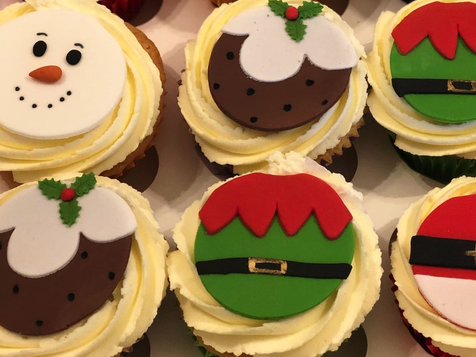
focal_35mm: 95
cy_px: 65
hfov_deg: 20.5
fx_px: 1306
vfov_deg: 15.5
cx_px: 369
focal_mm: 6
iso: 125
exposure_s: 1/33
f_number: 2.4
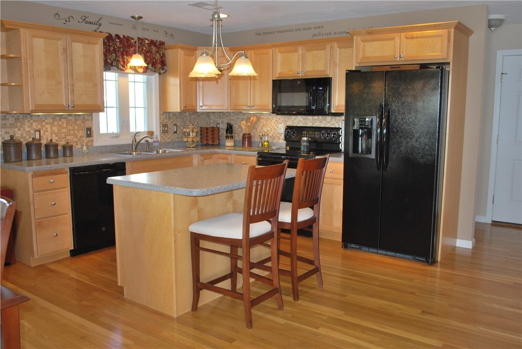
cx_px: 261
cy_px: 174
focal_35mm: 33
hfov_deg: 57.2
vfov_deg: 40.0
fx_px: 479
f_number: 4
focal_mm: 22
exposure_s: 1/60
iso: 200
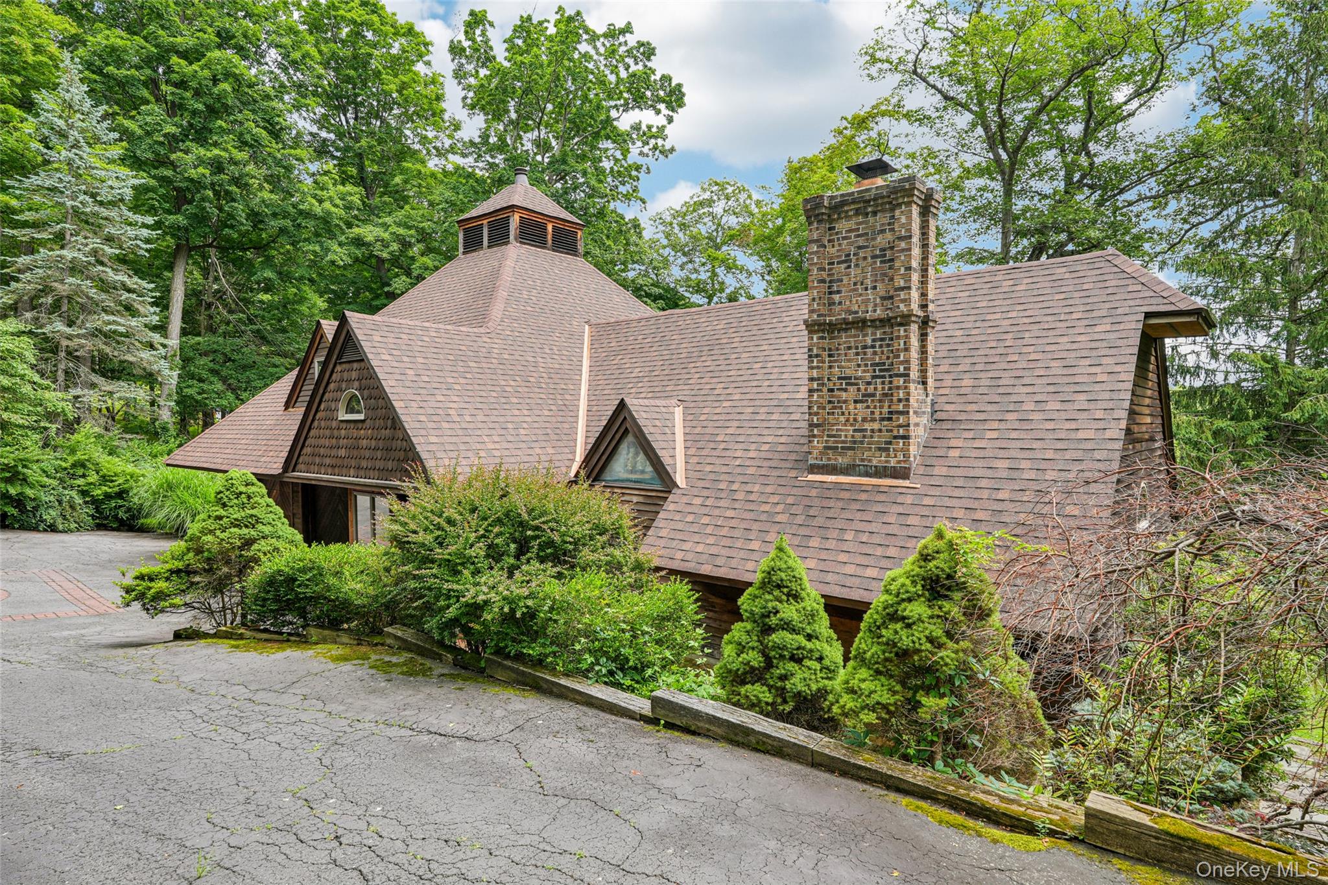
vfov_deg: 63.2
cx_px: 664
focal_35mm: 20
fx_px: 719
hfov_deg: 85.4
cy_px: 442
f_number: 8
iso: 100
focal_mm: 19.5
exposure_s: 1/40
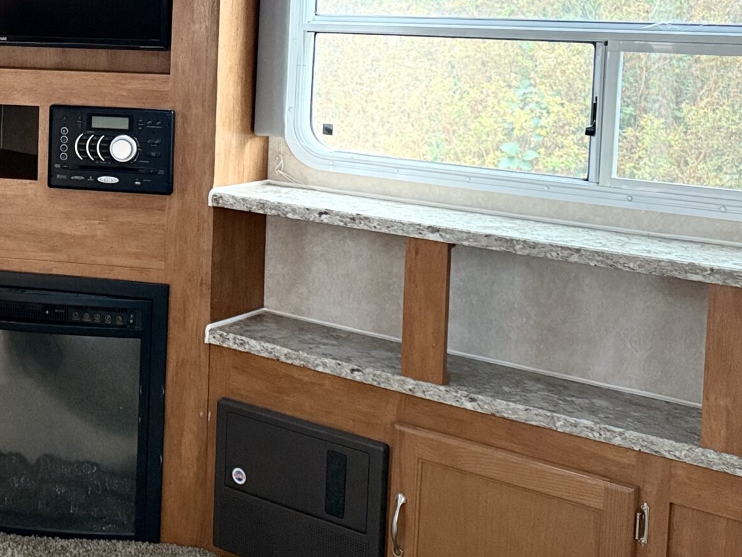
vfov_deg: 26.7
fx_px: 1136
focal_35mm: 53
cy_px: 71
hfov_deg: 34.0
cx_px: 60
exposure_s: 1/60
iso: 640
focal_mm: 6.76
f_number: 1.78
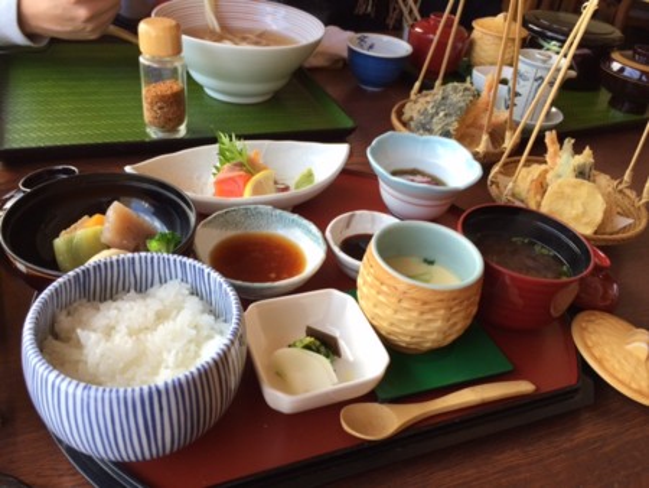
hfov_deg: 61.6
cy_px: 244
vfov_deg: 48.3
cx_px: 324
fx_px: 544
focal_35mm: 29
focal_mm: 4.15
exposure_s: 1/120
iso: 40
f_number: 2.2
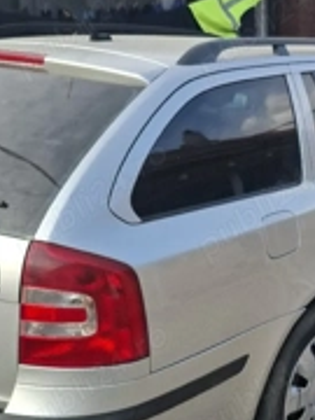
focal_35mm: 51
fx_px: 619
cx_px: 320
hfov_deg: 26.9
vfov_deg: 37.5
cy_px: 229
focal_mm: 5.54
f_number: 1.8
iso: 50
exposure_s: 1/625
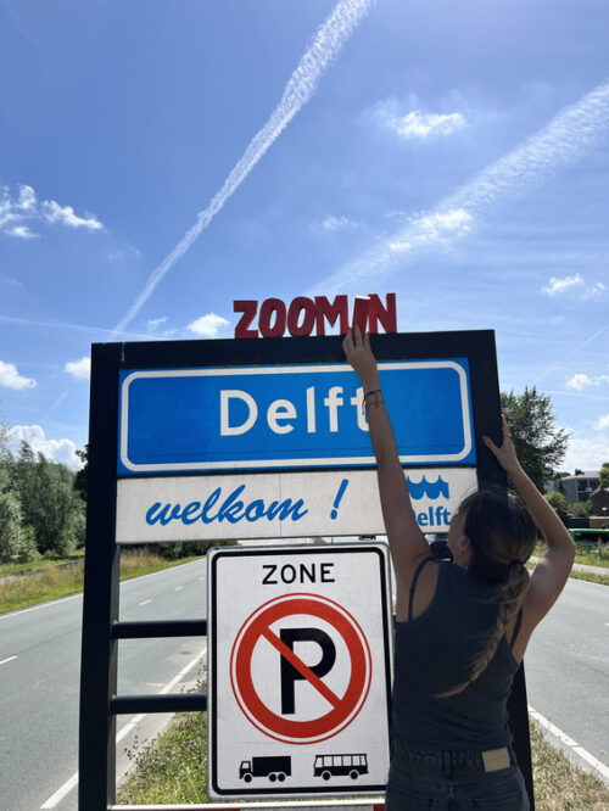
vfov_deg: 67.3
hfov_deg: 53.1
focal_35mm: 26
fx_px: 610
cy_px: 406
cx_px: 304
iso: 50
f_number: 1.6
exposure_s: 1/5848
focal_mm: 5.1
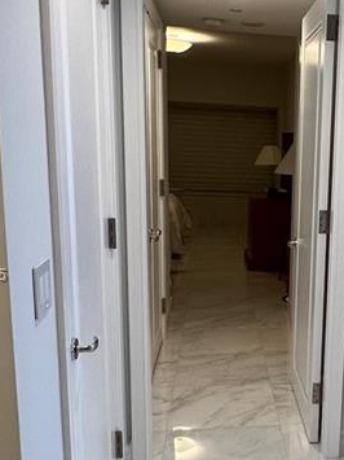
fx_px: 583
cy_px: 276
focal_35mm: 44
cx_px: 352
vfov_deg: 42.8
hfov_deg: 30.3
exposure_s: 1/120
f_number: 1.8
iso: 160
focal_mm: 1.57
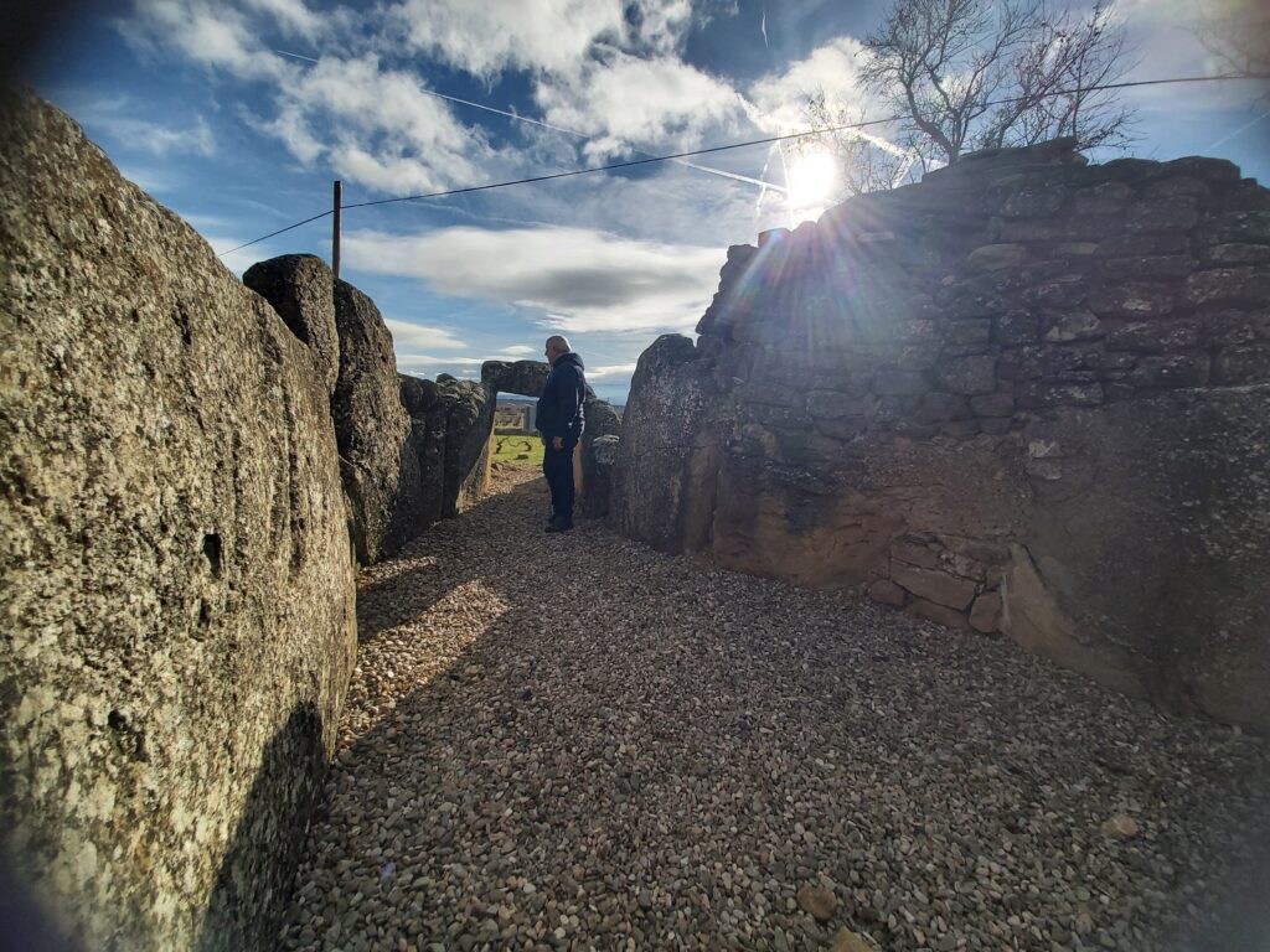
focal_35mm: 12
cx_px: 635
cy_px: 476
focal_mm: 1.42
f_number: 2.2
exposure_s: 1/2289
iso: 40
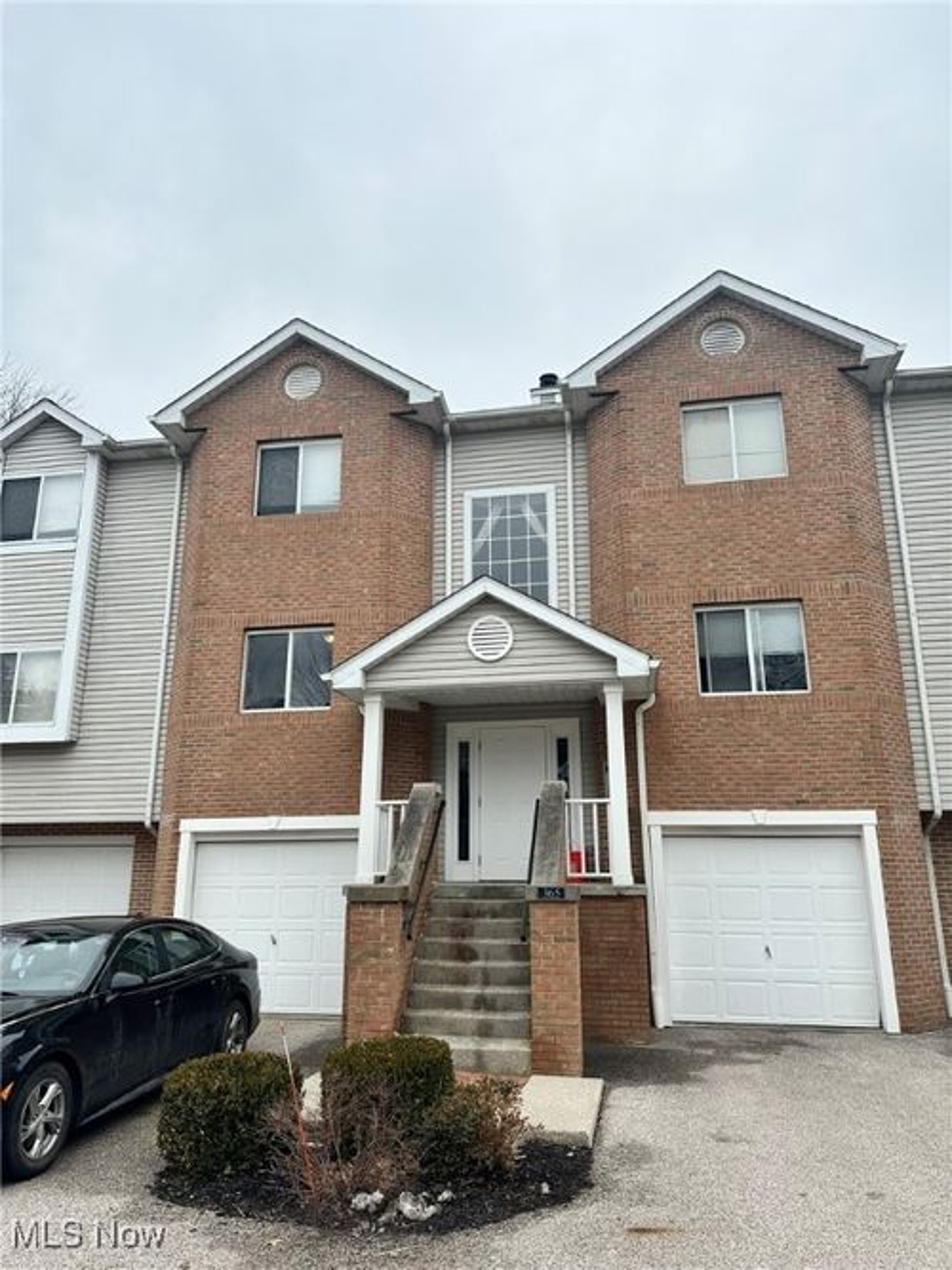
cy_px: 635
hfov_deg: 56.8
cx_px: 476
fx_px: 880
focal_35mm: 24
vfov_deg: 71.6
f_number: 1.78
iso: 80
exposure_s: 1/3247
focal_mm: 6.86
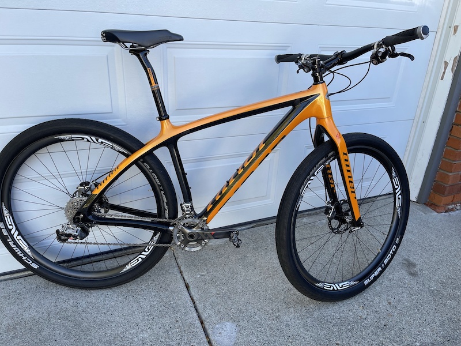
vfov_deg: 53.1
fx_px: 346
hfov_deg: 67.3
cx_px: 230
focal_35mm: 26
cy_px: 173
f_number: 1.6
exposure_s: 1/391
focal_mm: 5.1
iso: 32
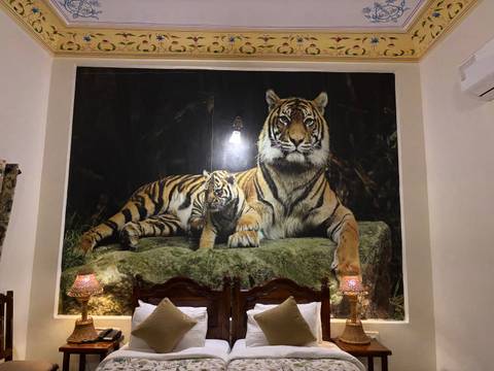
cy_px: 186
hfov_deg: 67.3
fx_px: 371
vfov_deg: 53.1
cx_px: 247
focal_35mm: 26
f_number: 1.6
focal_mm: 5.96
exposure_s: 1/37
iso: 640
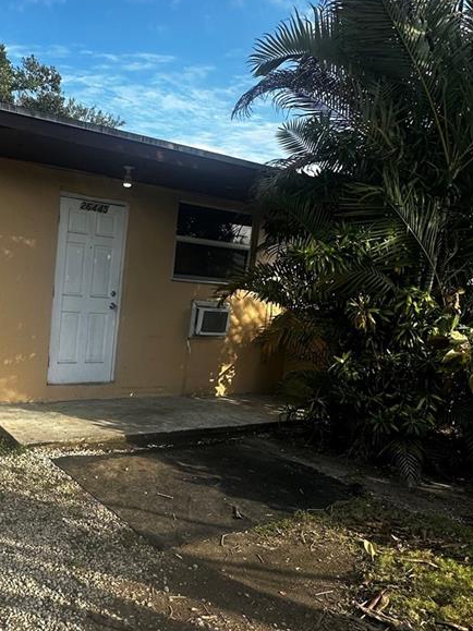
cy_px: 344
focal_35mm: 29
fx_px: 529
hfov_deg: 45.5
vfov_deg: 61.6
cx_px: 88
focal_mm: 2.22
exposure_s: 1/790
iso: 40
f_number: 2.2
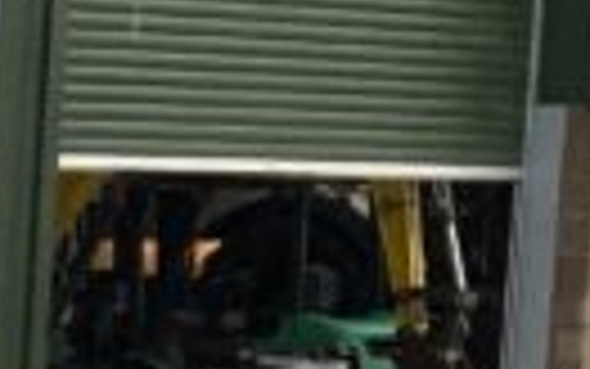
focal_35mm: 241
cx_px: -1221
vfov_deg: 5.3
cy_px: 832
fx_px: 3877
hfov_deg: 7.6
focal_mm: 3
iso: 16
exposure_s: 1/200
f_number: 1.8
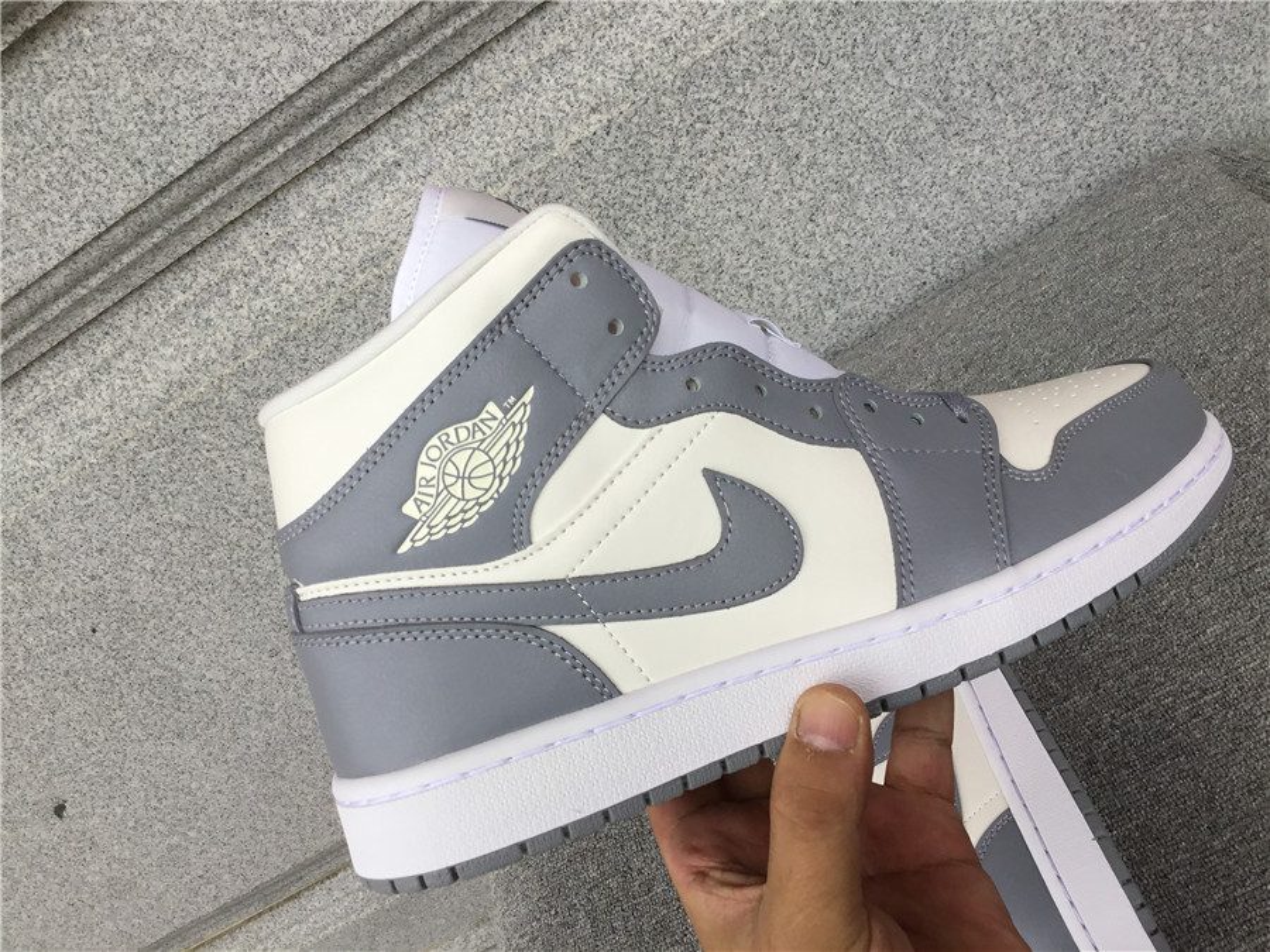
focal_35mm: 31
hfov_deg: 58.4
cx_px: 635
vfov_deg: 45.4
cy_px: 476
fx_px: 1137
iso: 25
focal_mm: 3.3
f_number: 2.4
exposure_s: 1/190
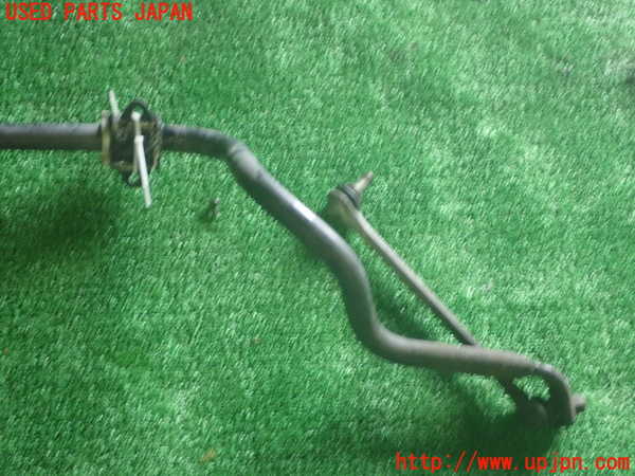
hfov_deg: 27.4
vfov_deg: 20.7
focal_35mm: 71
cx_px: 318
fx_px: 1302
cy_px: 238
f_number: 3.9
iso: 800
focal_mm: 12.73
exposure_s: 1/25
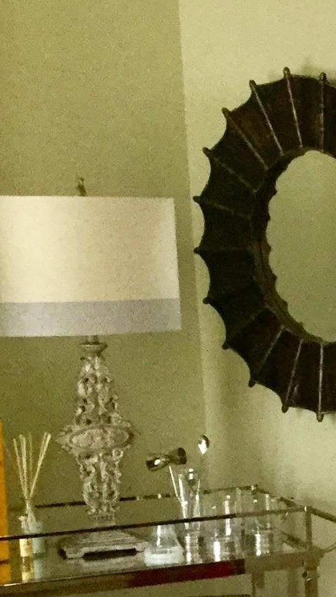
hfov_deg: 8.9
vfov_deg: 18.8
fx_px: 1791
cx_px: 982
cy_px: 479
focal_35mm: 113
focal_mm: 3.3
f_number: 2.4
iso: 50
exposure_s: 1/30
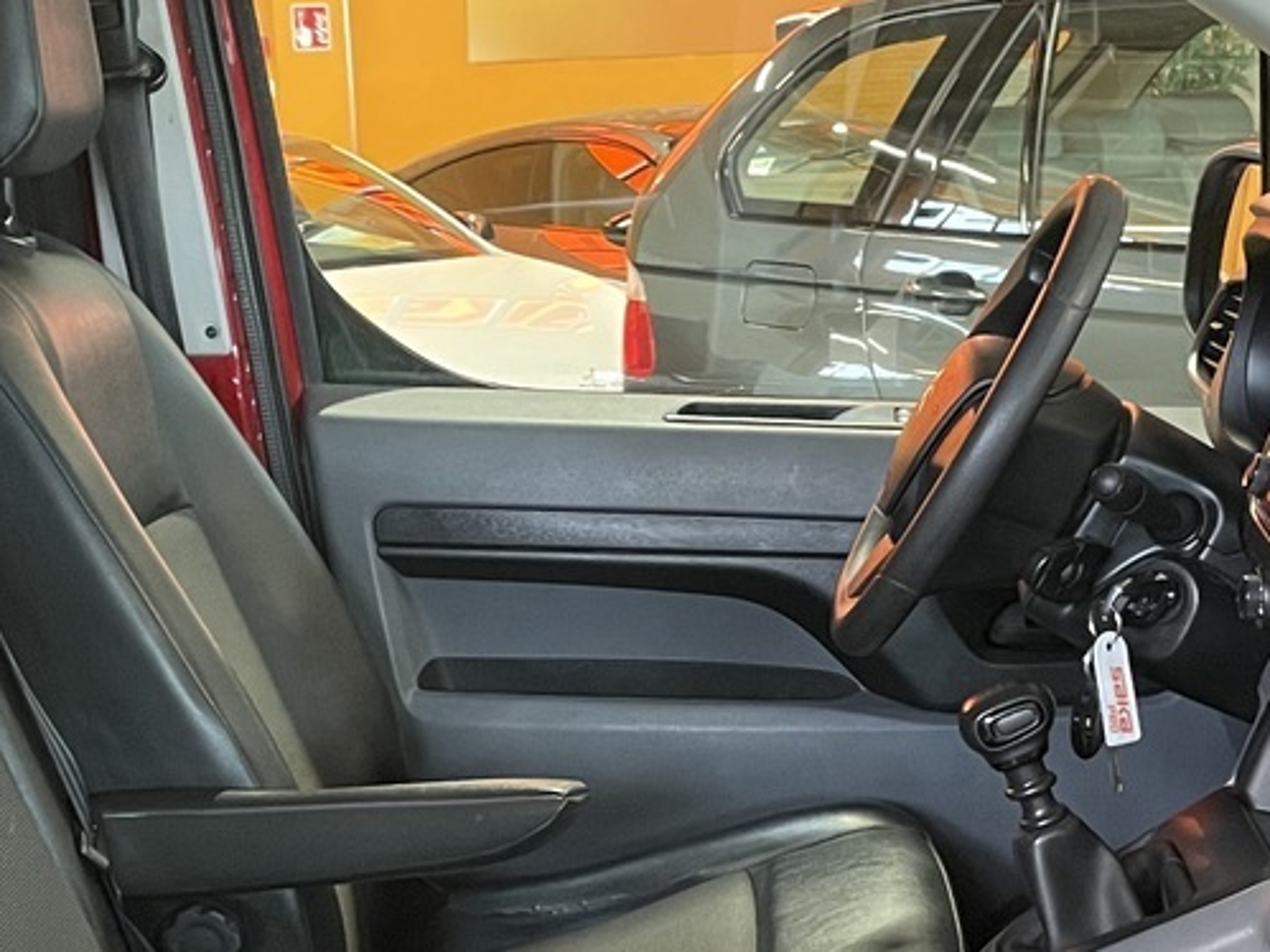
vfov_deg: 19.3
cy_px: 863
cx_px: 629
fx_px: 2751
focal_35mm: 75
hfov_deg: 26.0
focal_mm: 4.2
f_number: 1.6
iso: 500
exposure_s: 1/42
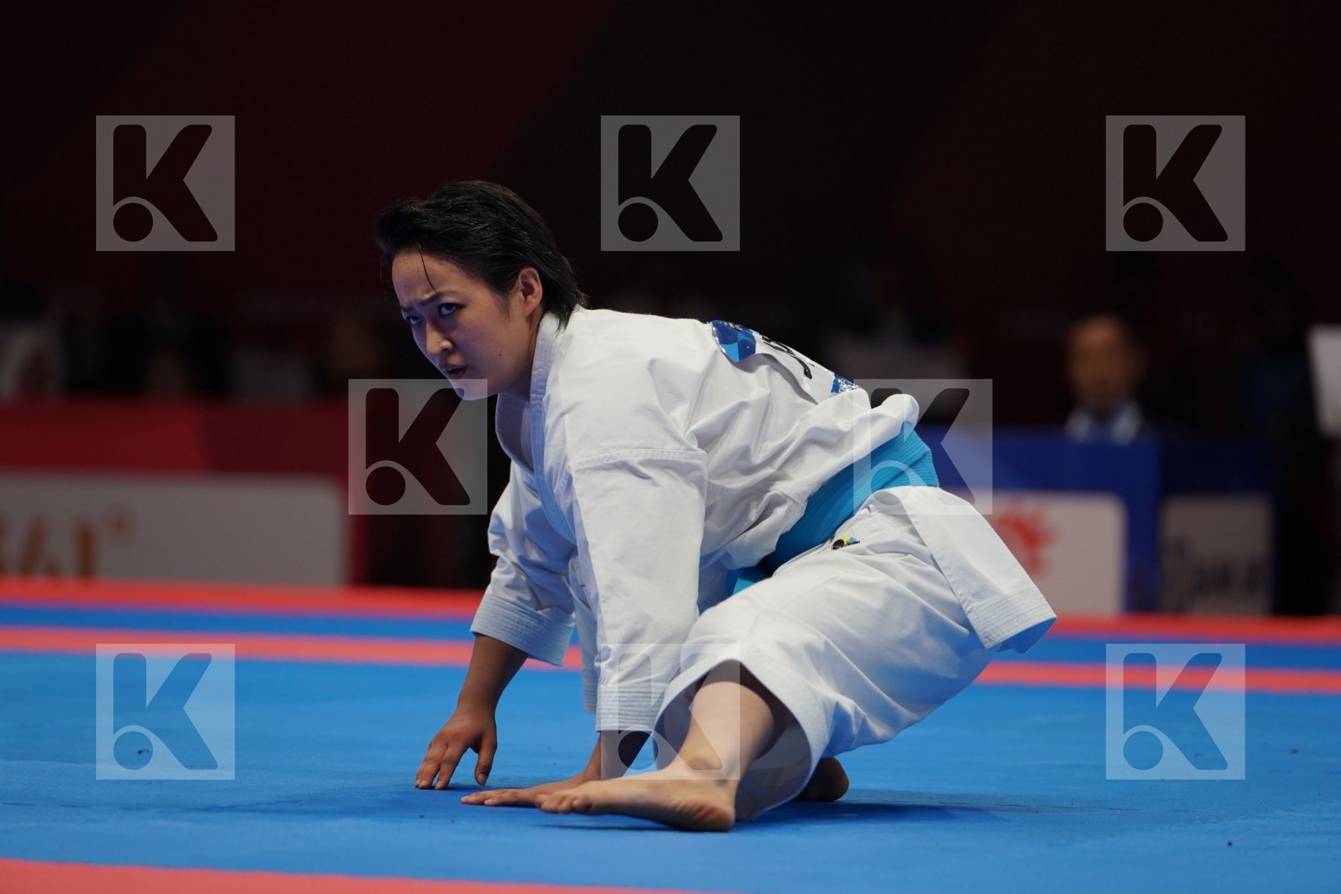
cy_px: 447
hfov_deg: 8.7
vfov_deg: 5.8
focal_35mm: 238
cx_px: 670
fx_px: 8865
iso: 1000
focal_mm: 238
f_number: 4
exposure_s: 1/500
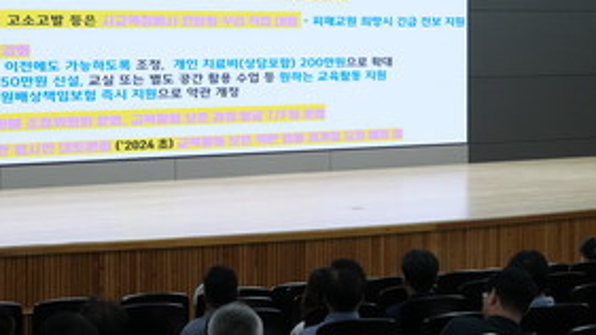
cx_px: 462
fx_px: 1801
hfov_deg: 18.6
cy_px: 131
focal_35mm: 114
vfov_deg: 10.6
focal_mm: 51
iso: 4000
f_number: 5.6
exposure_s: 1/250
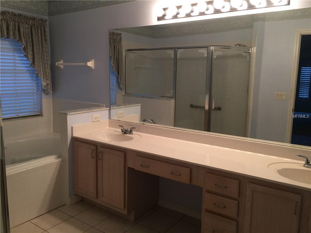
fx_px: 261
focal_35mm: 29
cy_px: 116
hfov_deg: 61.7
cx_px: 156
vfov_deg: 48.2
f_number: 2.2
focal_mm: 4.15
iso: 40
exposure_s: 1/15
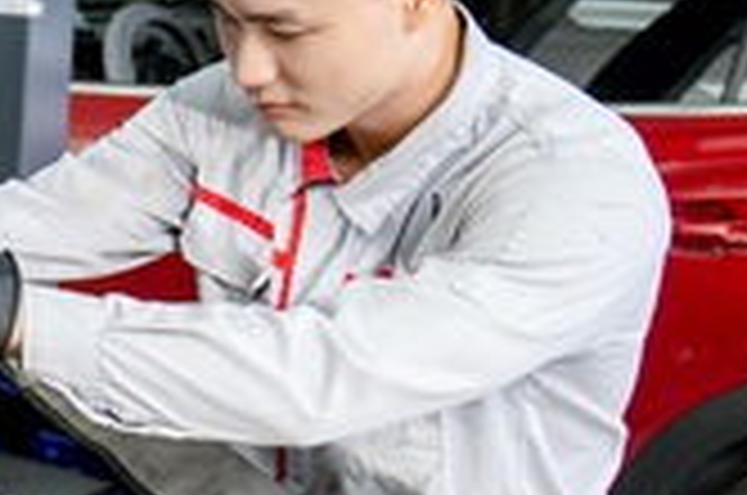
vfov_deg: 11.7
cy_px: 470
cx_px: -662
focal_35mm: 116
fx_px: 2402
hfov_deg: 15.0
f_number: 3.5
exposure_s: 1/160
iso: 125
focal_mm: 30
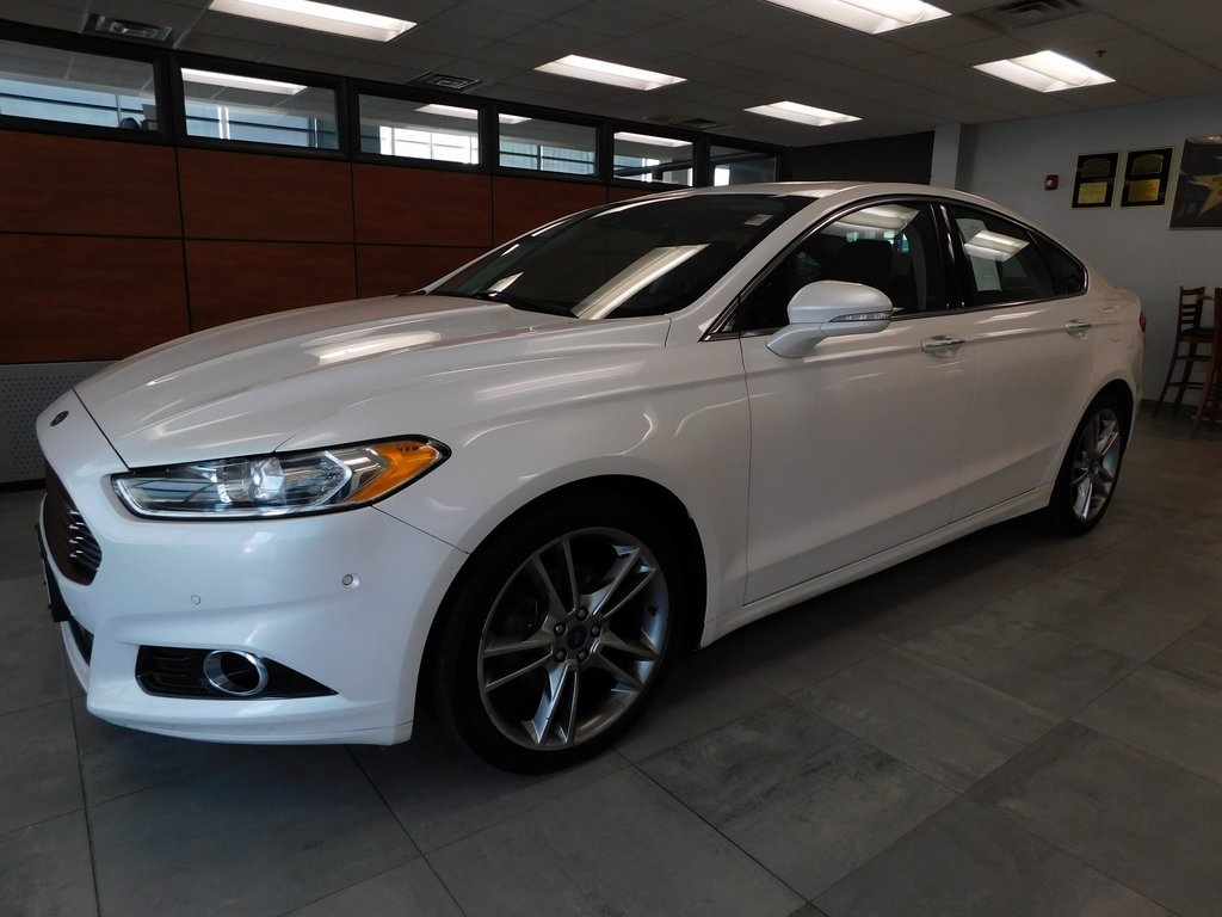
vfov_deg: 58.9
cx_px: 611
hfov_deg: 73.9
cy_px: 458
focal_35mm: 23
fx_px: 812
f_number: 3
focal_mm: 4
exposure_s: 1/60
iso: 125
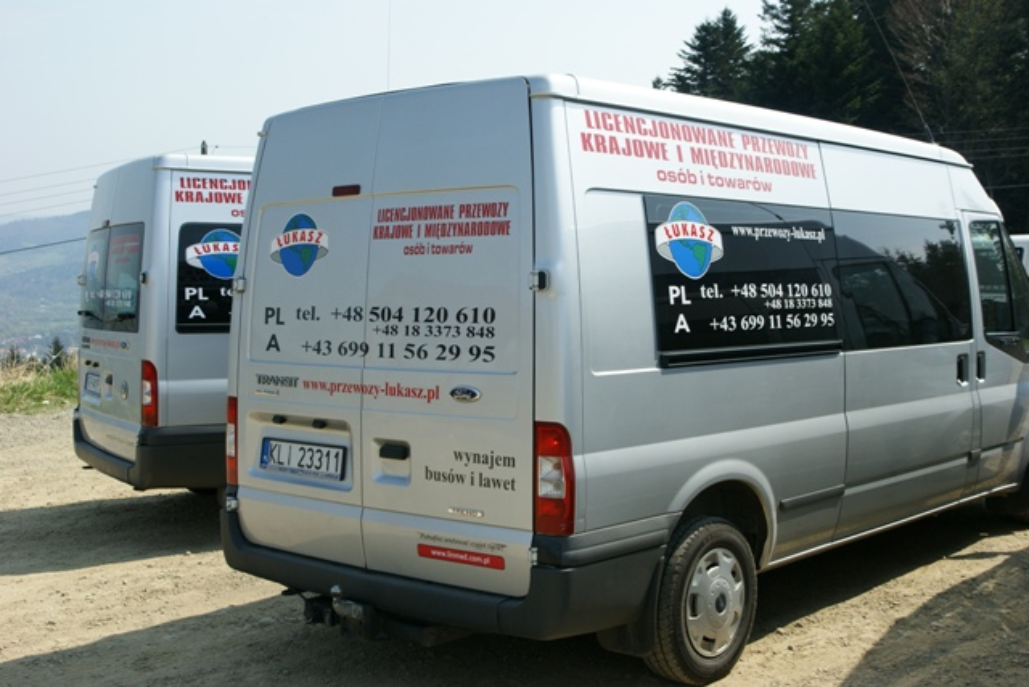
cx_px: 514
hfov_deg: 46.4
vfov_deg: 31.9
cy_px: 344
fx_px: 1201
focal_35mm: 42
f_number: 9
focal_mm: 28
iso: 200
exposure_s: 1/500
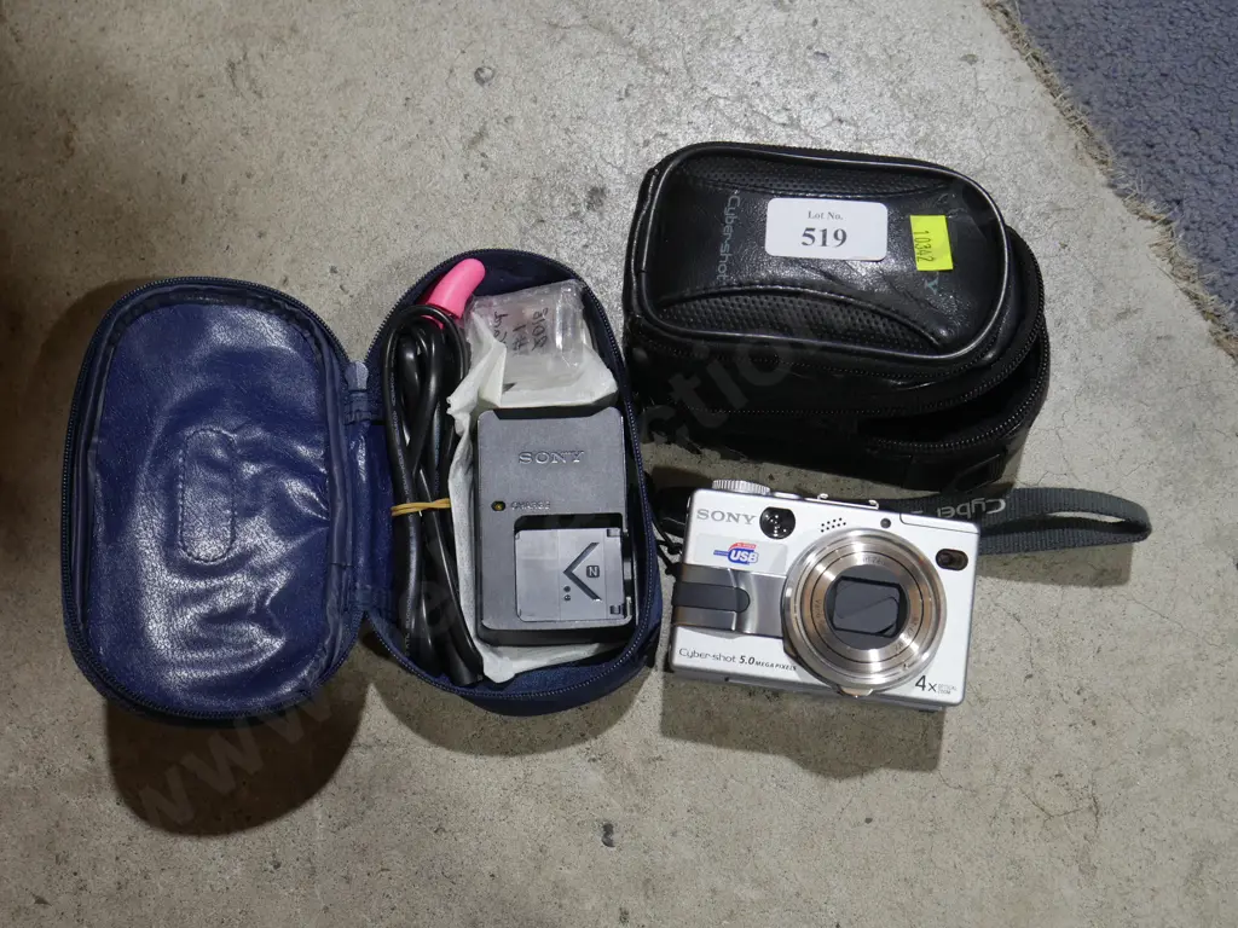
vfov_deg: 34.3
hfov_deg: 44.8
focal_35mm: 42
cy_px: 464
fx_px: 1502
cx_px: 619
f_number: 5.3
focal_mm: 21
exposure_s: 1/60
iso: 400
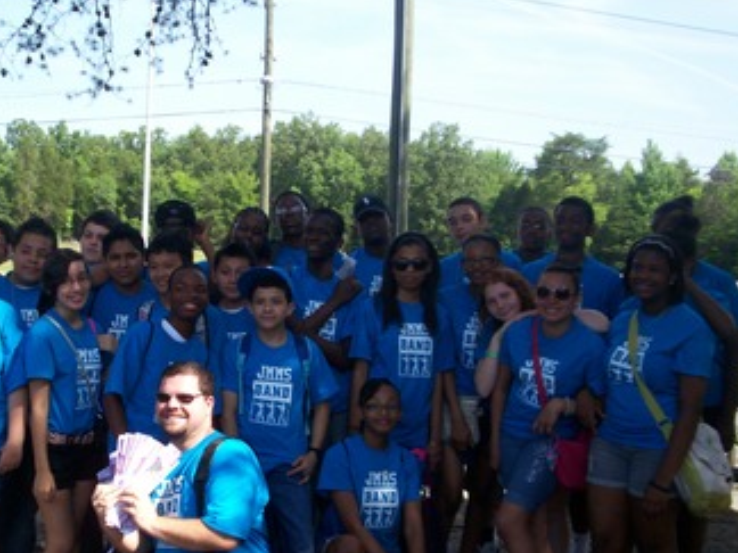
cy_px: 360
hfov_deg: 37.8
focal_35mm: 50
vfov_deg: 28.9
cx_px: 257
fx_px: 1066
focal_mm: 5.9
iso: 100
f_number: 4.5
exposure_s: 1/246
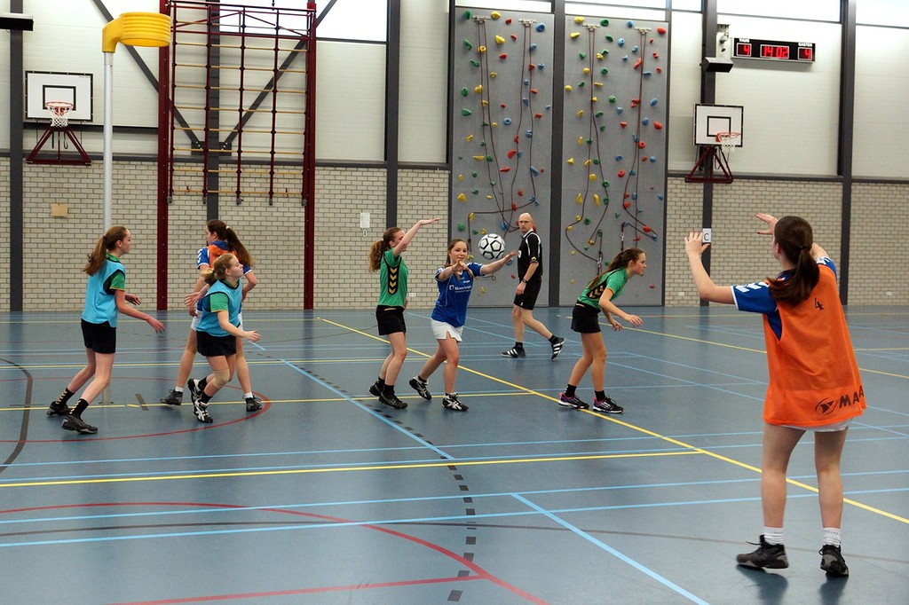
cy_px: 302
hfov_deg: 53.1
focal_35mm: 36
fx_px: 909
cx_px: 454
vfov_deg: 36.8
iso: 1250
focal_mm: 24
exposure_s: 1/250
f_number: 3.2
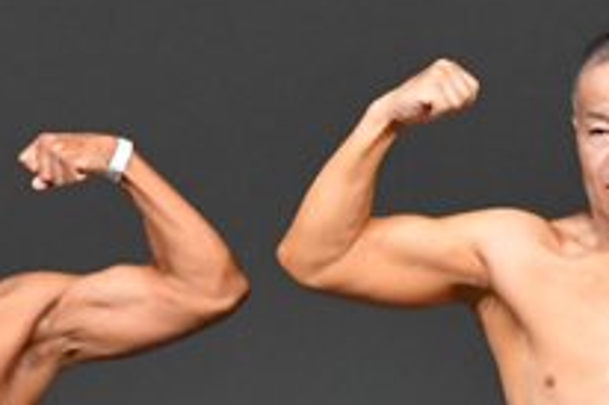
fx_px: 23799
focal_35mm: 1408
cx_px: 356
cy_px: 603
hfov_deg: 1.5
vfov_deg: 1.0
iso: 4000
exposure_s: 1/400
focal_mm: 250
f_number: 5.6
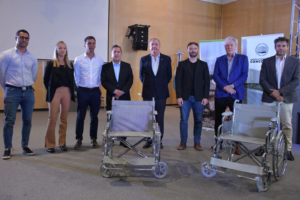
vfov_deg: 38.9
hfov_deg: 55.8
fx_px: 283
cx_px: 150
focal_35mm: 34
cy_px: 100
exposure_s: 1/160
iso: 3200
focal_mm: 23
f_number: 3.8
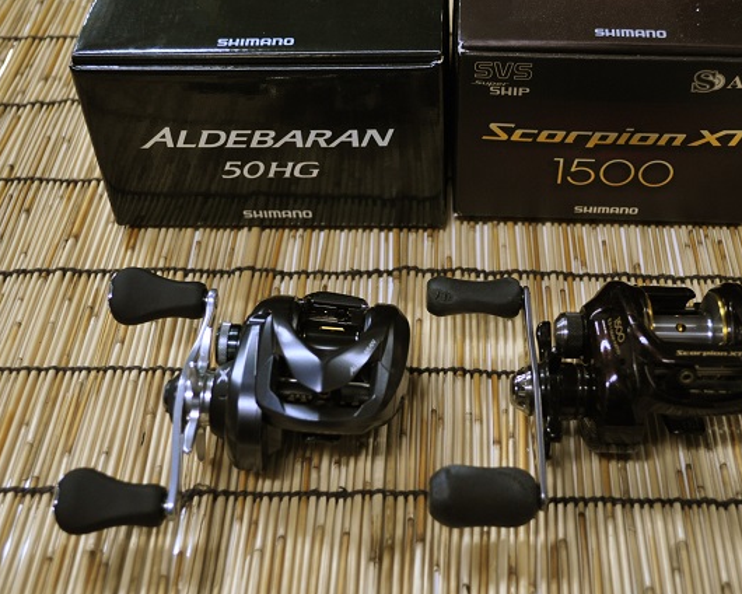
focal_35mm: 50
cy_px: 298
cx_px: 433
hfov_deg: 37.5
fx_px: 1089
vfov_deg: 30.5
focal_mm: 29
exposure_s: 1/50
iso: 800
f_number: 4.5
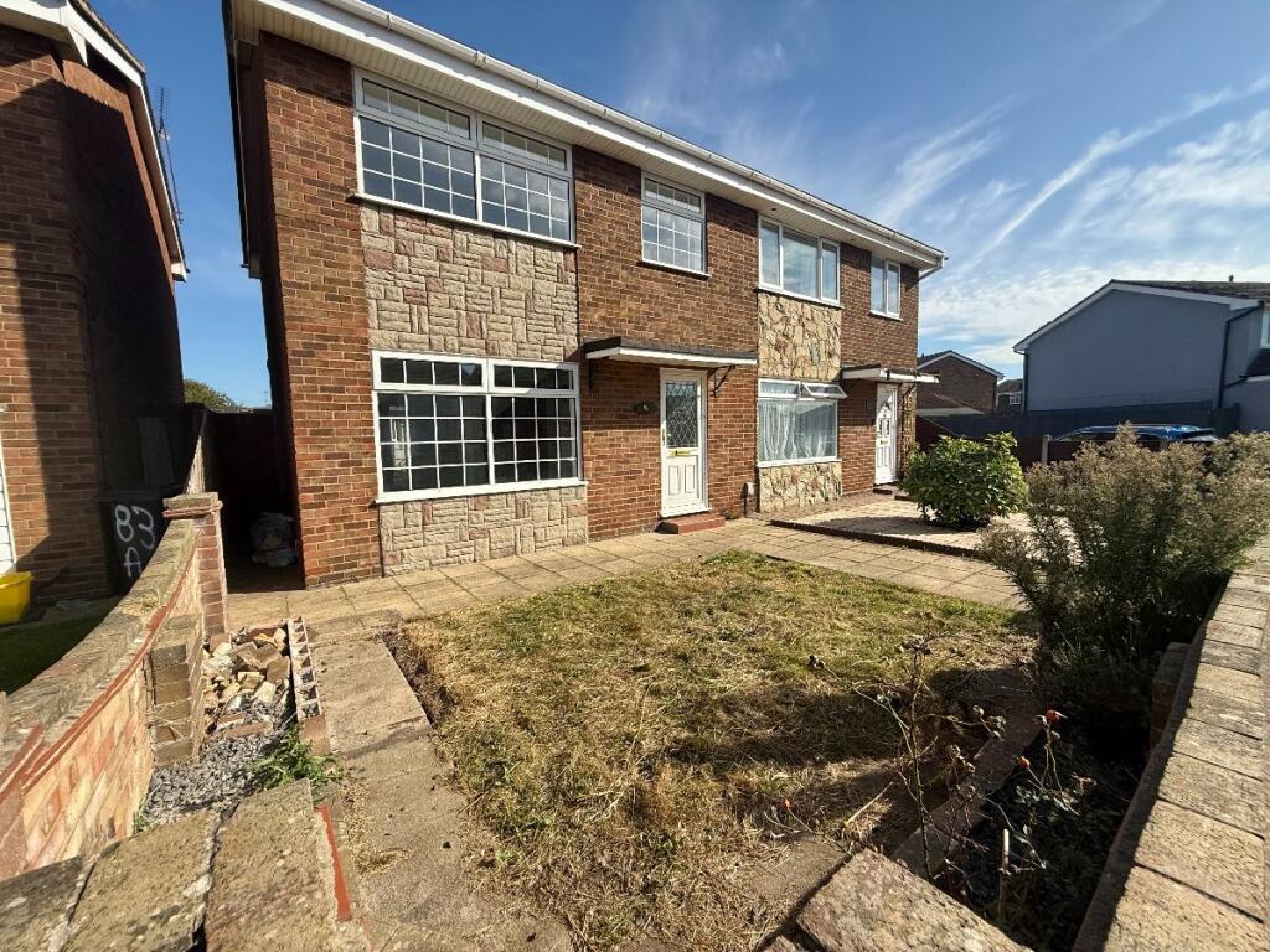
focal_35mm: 14
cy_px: 476
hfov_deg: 102.1
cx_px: 635
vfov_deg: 85.7
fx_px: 514
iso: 50
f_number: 2.2
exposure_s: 1/2165
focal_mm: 2.22
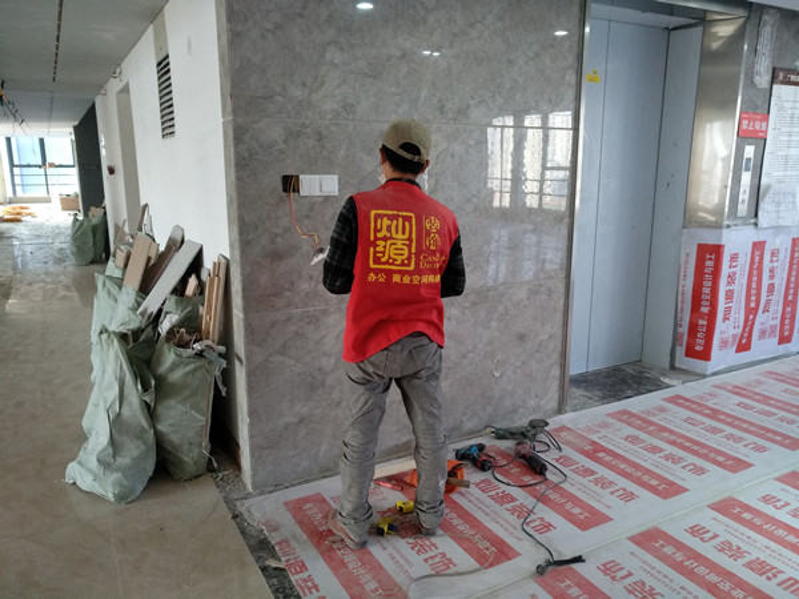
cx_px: 400
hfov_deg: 76.4
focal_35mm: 22
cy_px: 300
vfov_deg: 61.1
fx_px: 508
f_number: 2.2
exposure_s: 1/33
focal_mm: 3.81
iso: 400
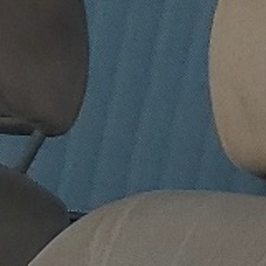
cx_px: -710
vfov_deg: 7.2
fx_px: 1991
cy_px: 648
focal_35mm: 229
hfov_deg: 6.5
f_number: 1.5
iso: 50
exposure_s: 1/714
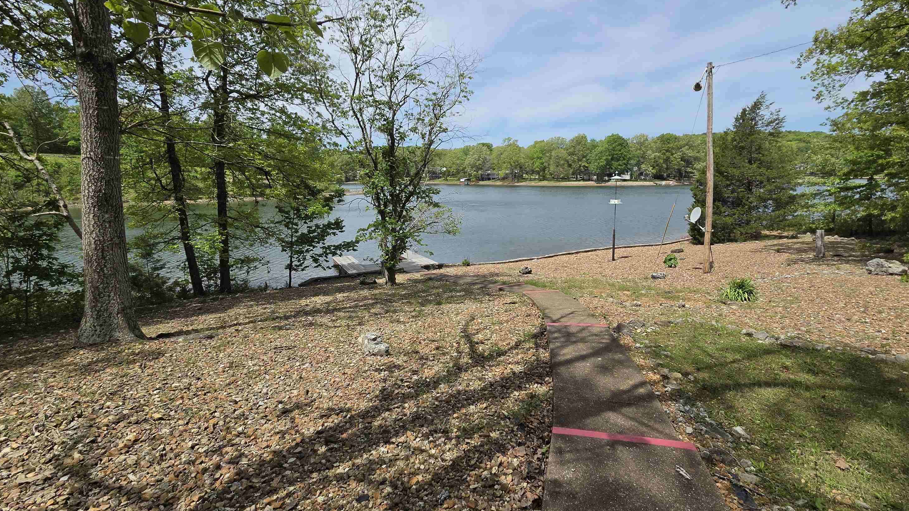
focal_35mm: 15
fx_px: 362
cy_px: 227
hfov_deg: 102.9
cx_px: 474
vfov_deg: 70.3
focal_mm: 2.2
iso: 100
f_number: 2.2
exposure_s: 1/3618
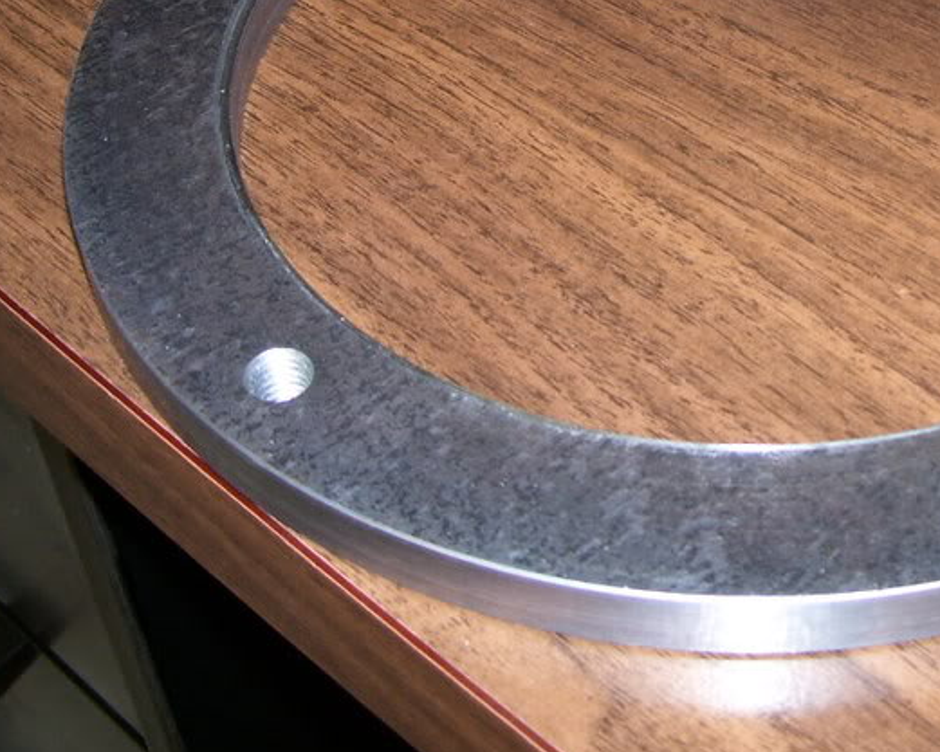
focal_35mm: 71
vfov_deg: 21.2
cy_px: 97
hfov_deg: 26.4
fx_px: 1976
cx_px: 729
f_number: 2.7
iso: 80
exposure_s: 1/60
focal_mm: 6
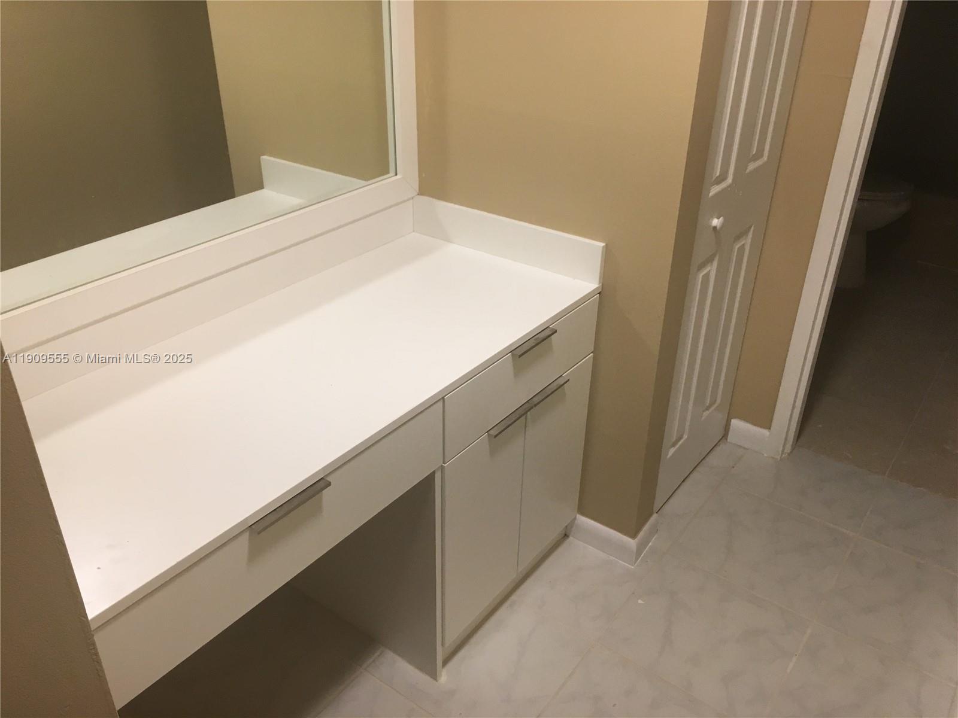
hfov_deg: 61.7
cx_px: 479
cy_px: 359
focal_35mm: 29
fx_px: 803
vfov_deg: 48.2
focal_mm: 4.15
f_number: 2.2
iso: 50
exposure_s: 1/33
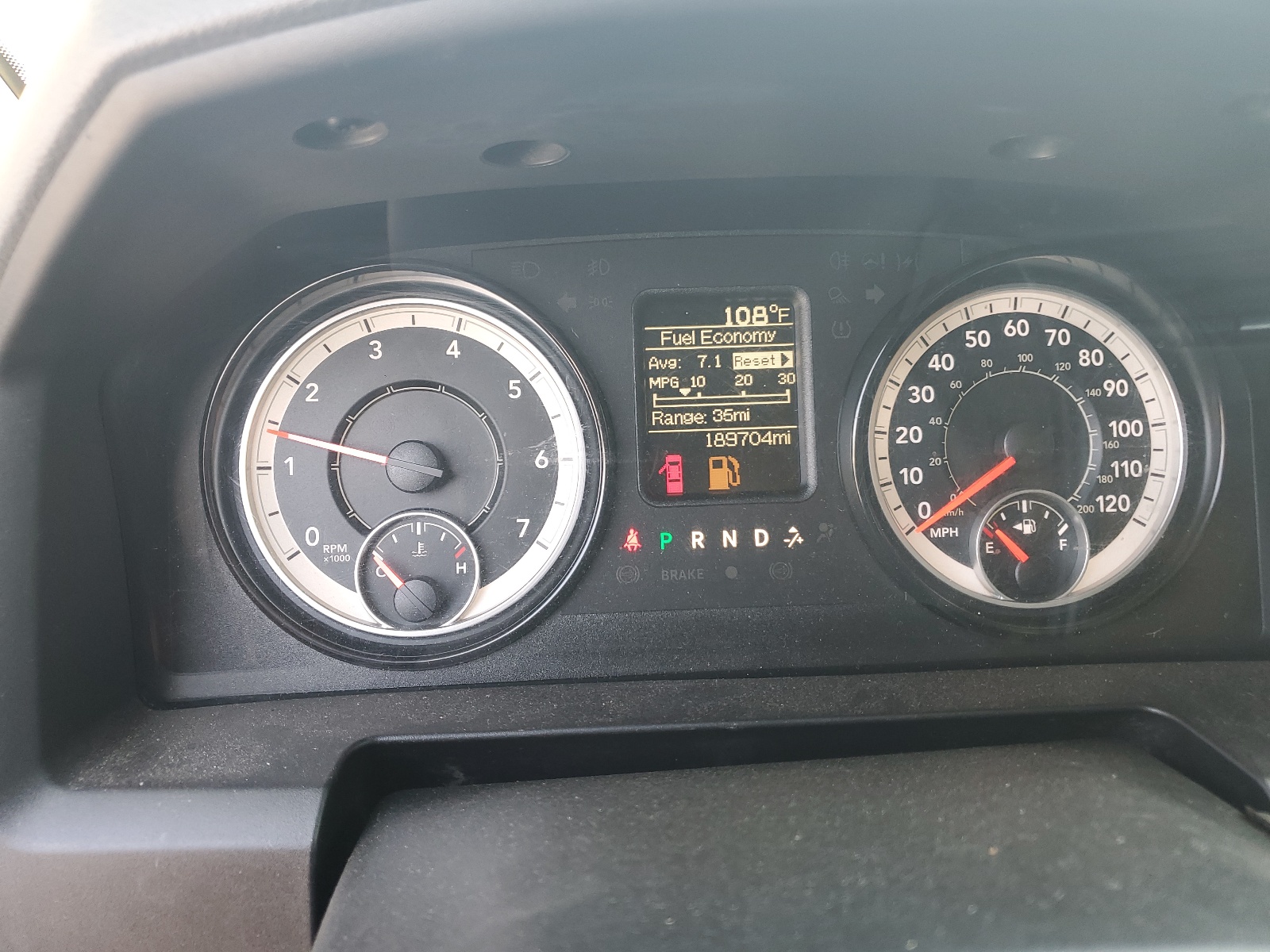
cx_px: 635
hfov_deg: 67.3
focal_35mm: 26
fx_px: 954
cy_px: 476
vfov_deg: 53.1
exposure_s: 1/60.2
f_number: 1.5
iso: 54
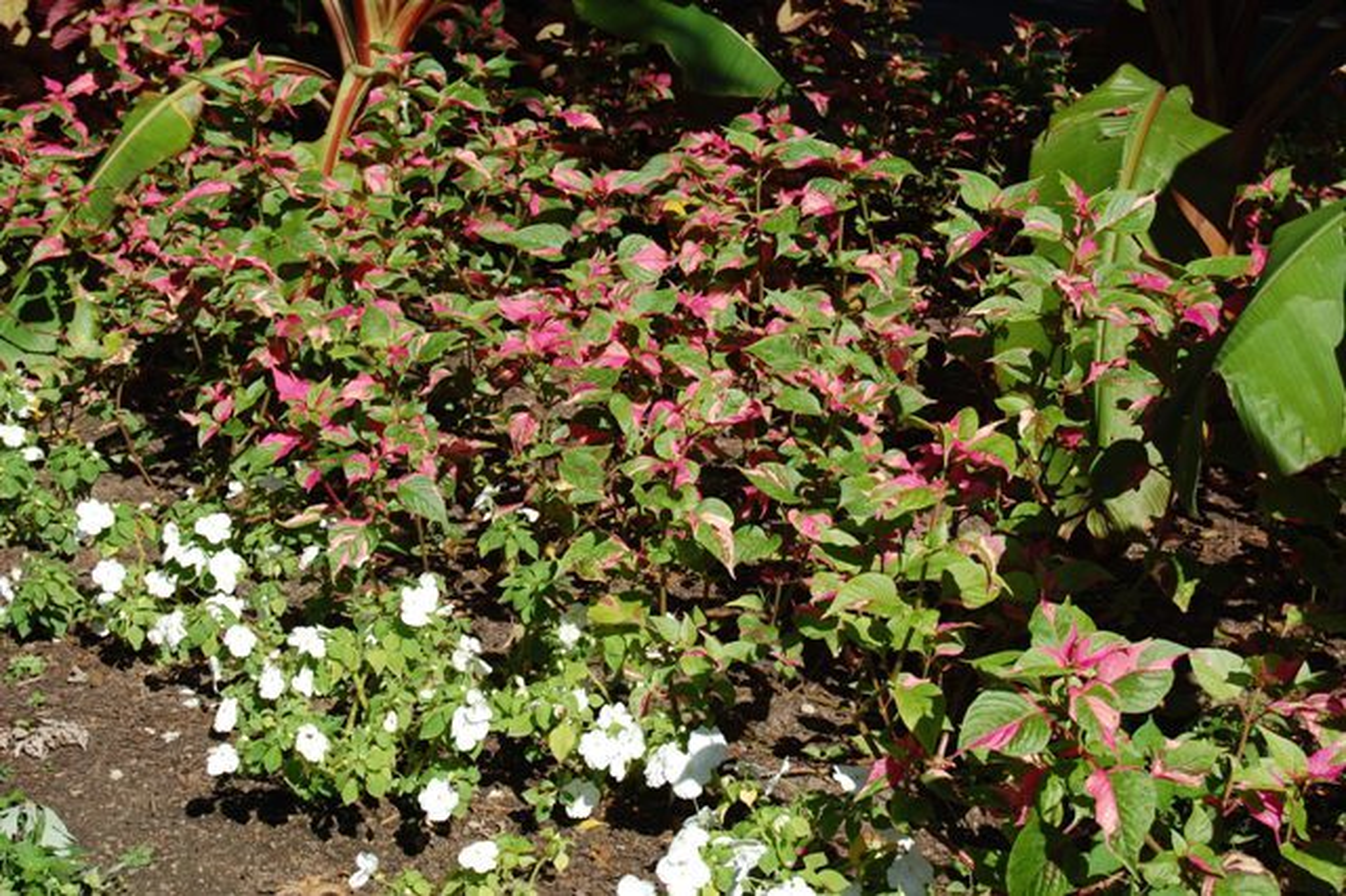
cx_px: 673
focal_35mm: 82
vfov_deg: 16.5
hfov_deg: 24.6
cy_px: 448
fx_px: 3083
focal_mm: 55
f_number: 8
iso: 200
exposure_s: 1/400
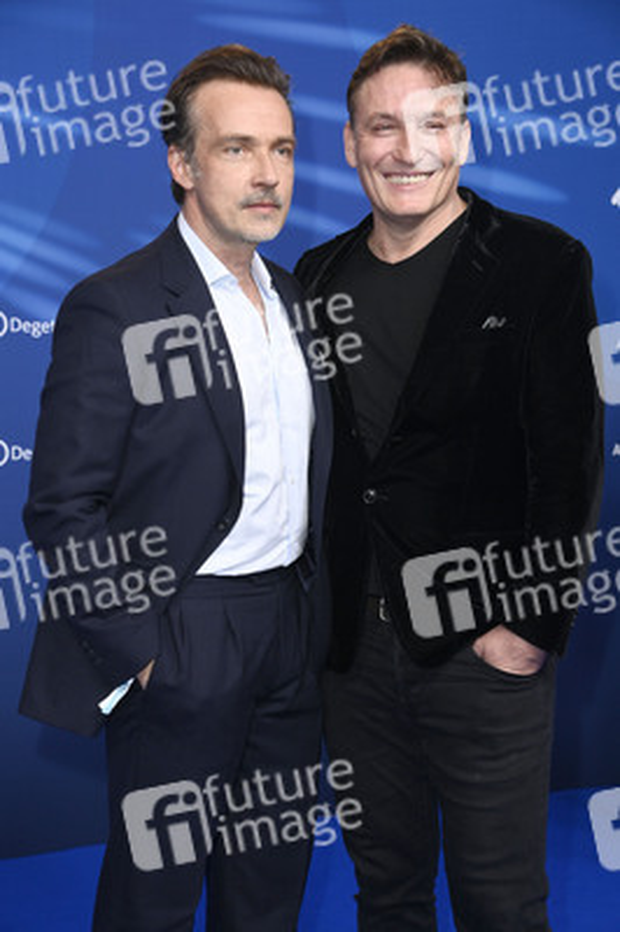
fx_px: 1682
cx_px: 310
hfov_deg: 20.9
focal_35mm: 65
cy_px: 466
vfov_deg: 31.0
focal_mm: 65
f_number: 5.6
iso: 1000
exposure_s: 1/250
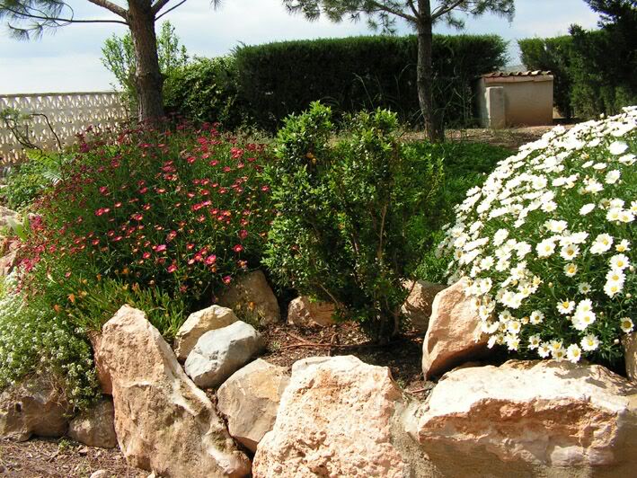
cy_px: 239
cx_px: 318
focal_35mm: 36
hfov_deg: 51.3
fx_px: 663
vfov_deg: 39.7
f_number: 4.8
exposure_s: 1/400
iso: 64
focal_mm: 6
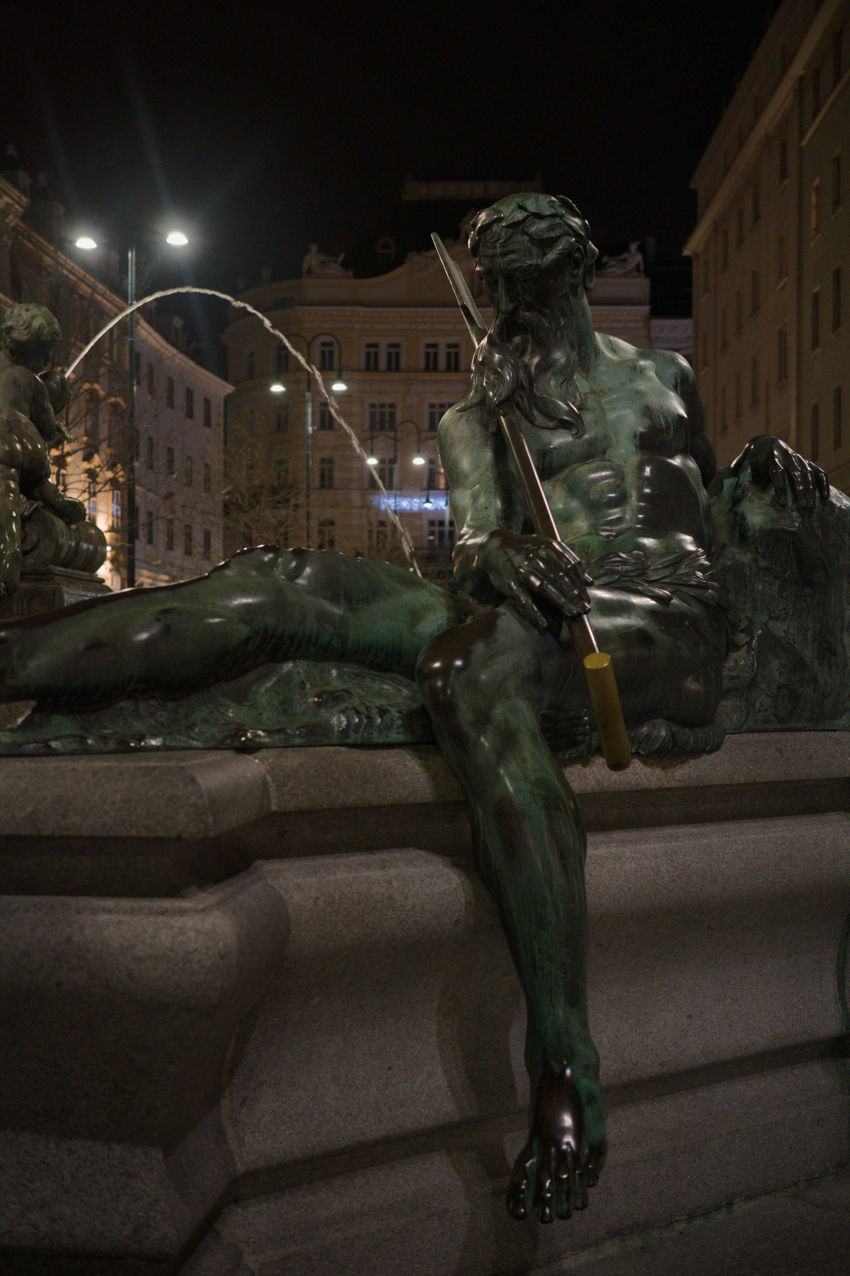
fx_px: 1417
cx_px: 425
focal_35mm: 40
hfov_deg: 33.4
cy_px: 638
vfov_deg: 48.5
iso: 2000
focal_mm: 26
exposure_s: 1/60
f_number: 2.8
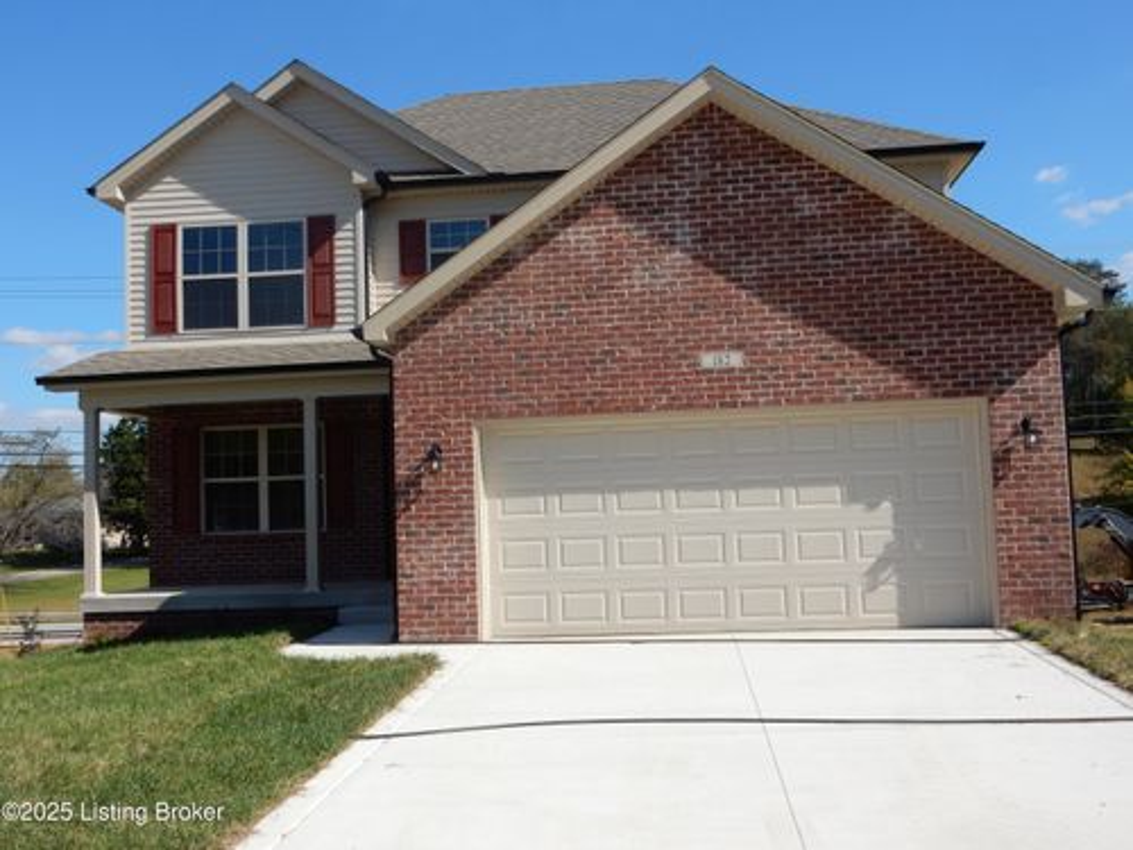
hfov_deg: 51.4
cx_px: 566
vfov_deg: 39.7
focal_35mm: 36
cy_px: 425
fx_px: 1178
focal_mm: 6.4
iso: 125
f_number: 4
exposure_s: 1/1250
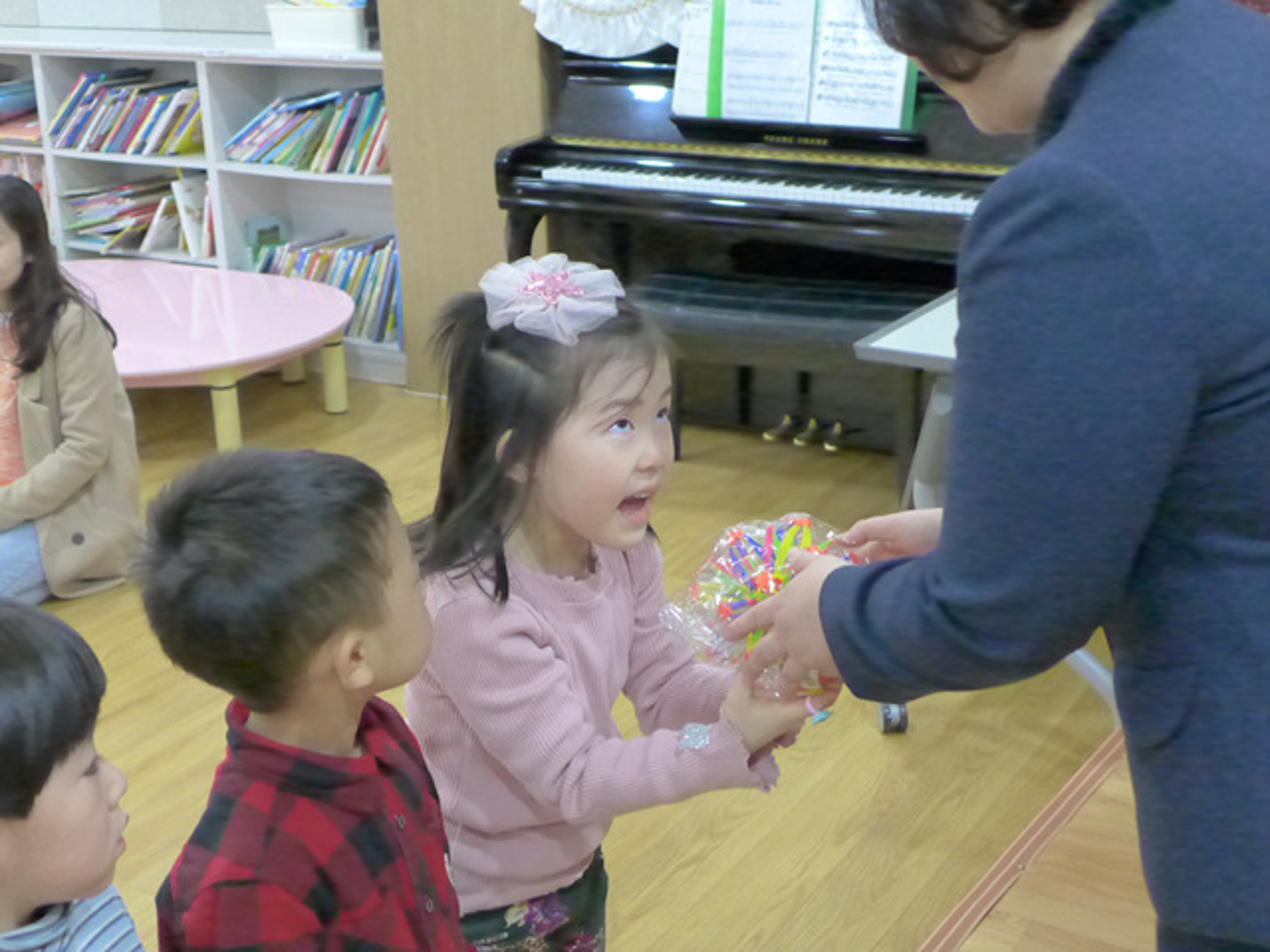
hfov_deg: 38.2
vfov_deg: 29.1
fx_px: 1834
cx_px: 635
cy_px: 476
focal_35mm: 50
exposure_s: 1/320
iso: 2000
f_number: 1.9
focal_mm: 9.8
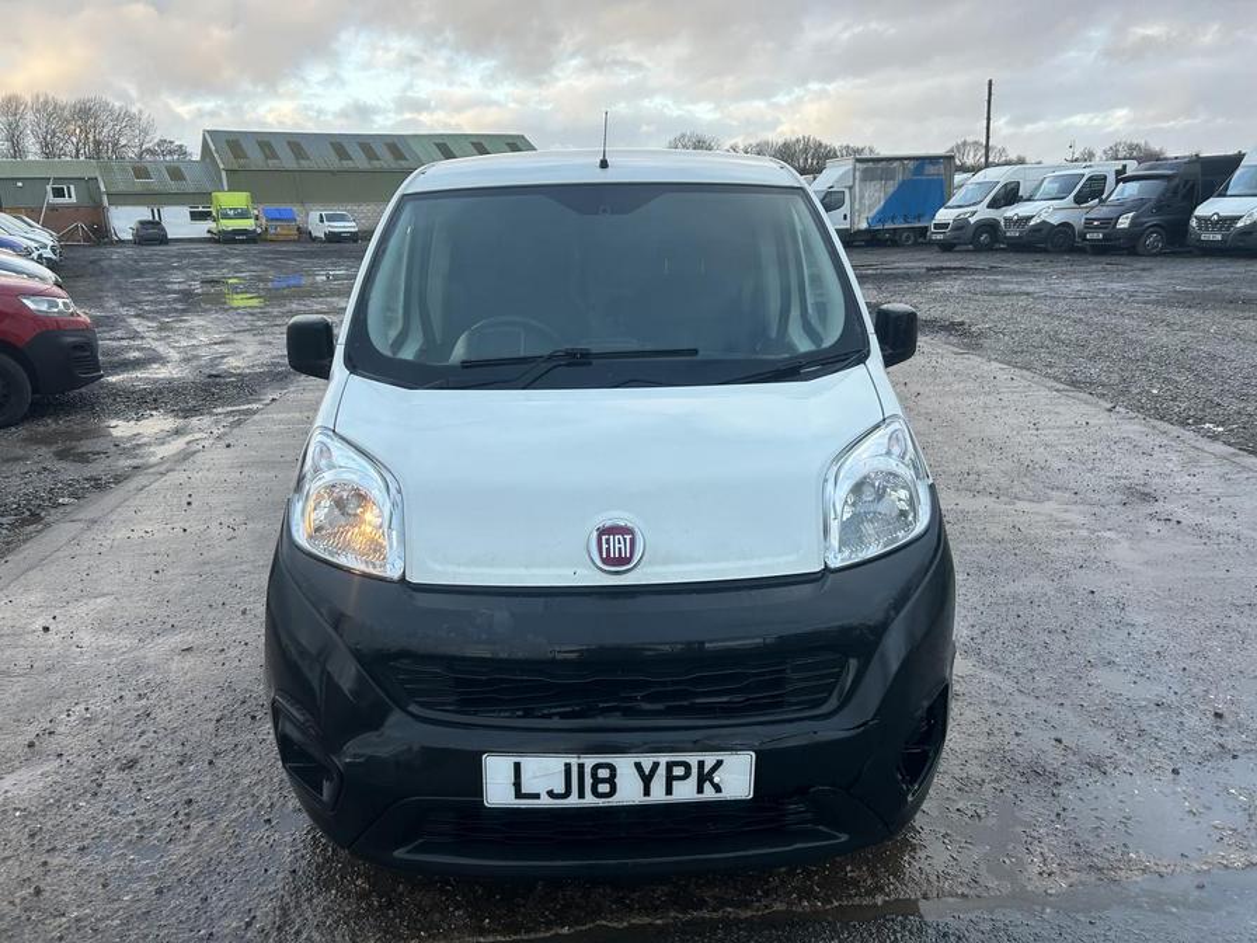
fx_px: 944
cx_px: 628
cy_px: 472
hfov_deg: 67.3
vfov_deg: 53.1
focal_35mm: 26
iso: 32
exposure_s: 1/137
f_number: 1.5
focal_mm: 5.7
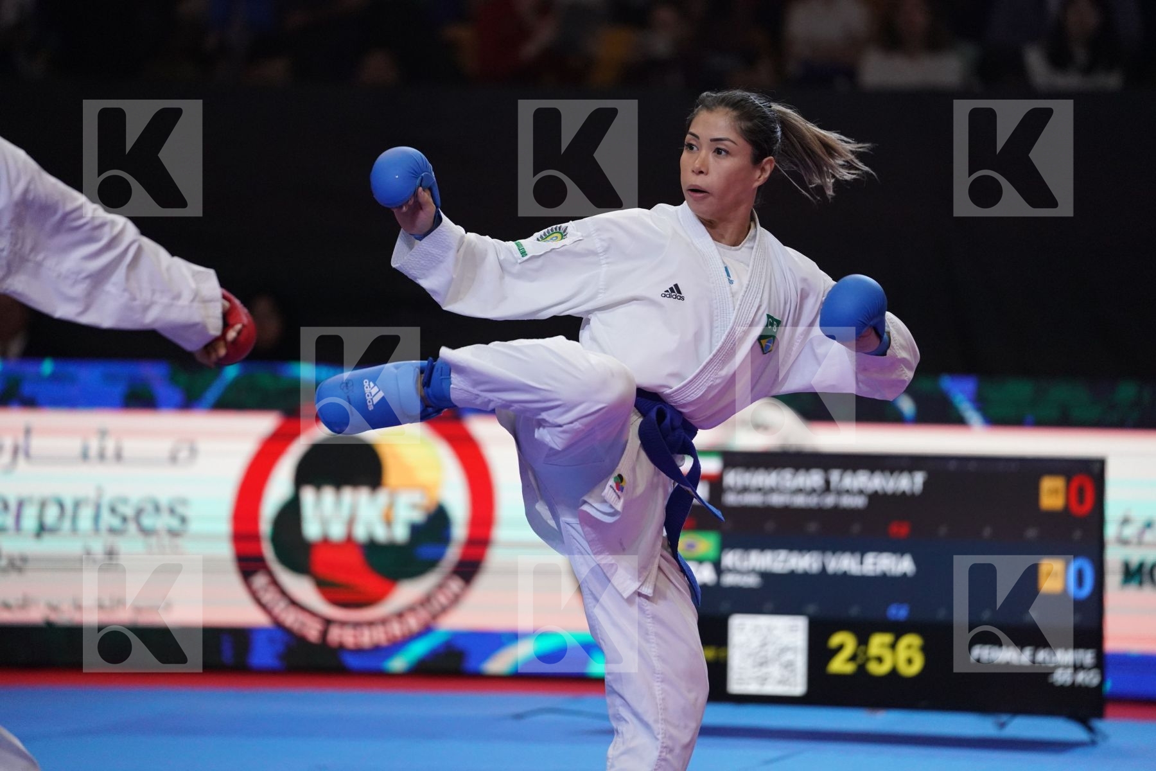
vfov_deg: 6.9
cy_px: 386
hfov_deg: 10.3
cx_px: 578
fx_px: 6422
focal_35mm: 200
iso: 4000
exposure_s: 1/1000
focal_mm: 200
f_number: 2.8
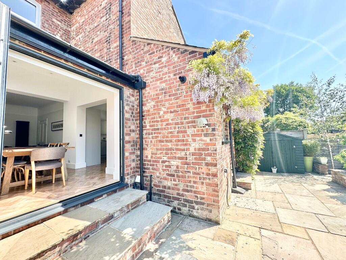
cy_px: 130
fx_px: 140
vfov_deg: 85.7
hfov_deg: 102.1
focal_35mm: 14
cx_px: 173
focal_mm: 2.22
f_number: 2.2
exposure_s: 1/365
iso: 40
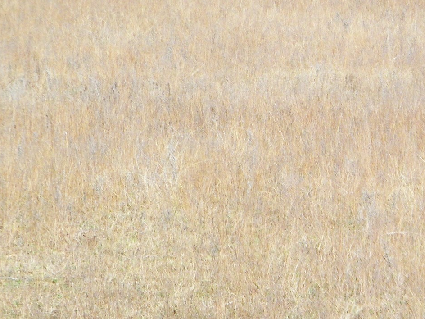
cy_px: 31
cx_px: 326
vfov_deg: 6.1
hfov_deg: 8.2
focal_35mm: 242
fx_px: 2971
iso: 80
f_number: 4.8
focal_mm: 21.3
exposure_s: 1/250
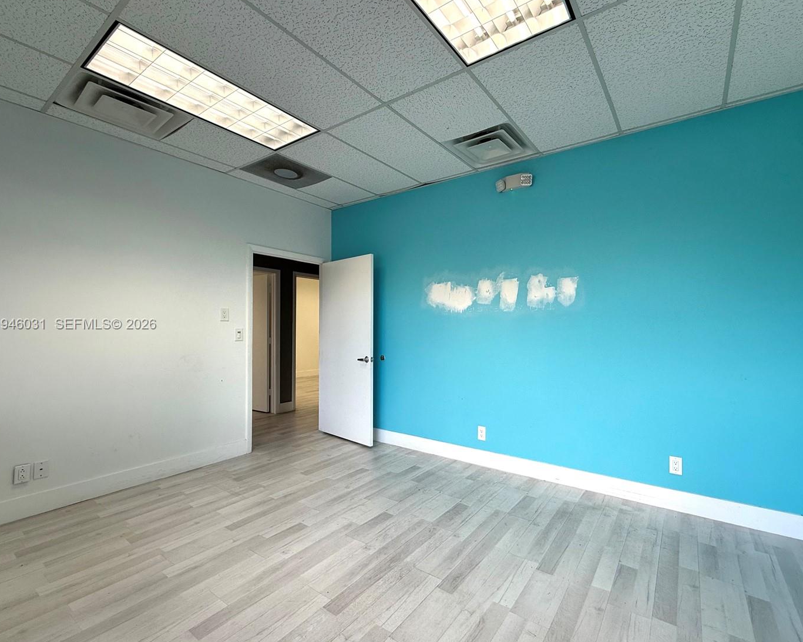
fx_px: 380
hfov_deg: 92.8
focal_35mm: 16
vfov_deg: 80.4
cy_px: 325
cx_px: 443
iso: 50
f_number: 2.2
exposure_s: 1/120
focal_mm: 2.22
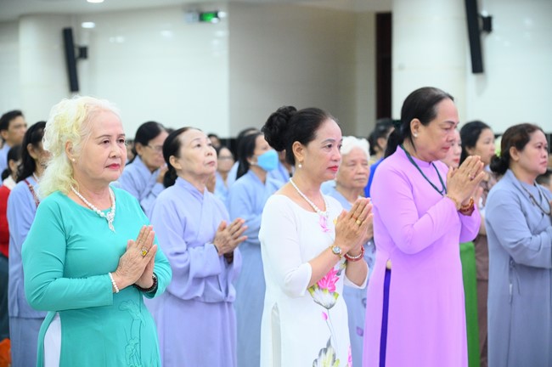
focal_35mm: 86
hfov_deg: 23.7
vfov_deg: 15.9
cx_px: 276
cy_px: 184
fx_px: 1317
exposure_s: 1/125
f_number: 4.5
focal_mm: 86
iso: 6400
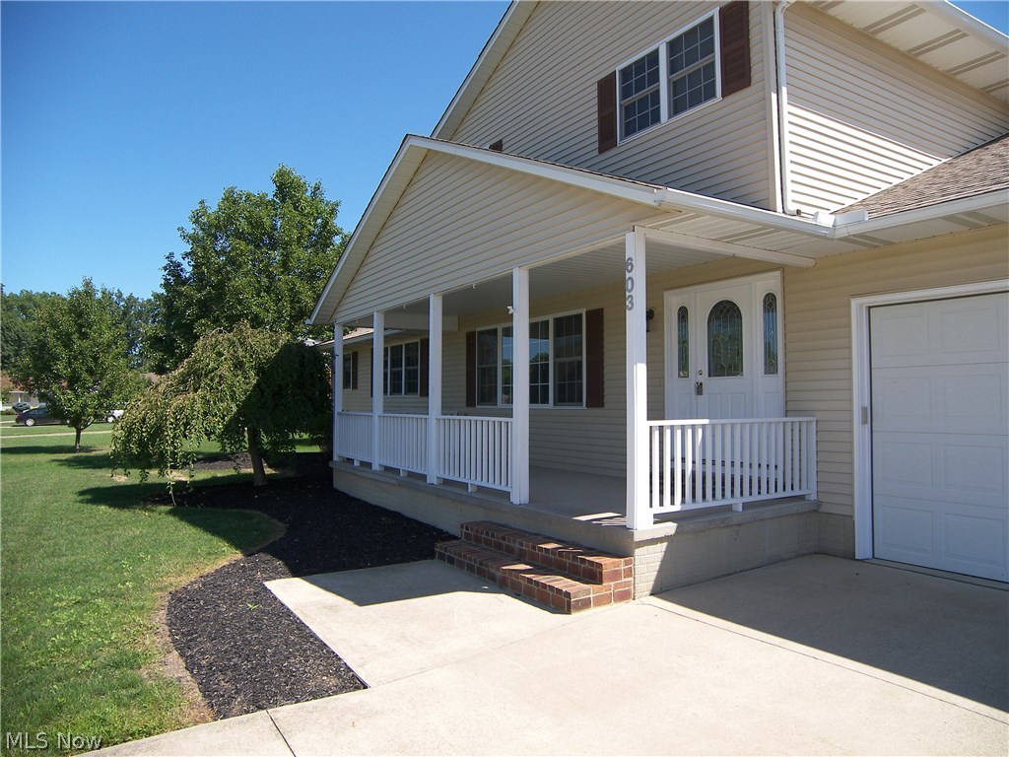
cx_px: 504
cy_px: 378
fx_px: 700
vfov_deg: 56.8
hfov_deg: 71.6
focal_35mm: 24
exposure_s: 1/640
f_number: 2.8
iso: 50
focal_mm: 5
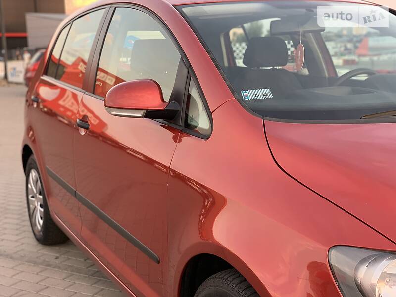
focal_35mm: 52
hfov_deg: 36.8
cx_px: 198
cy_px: 148
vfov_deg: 28.0
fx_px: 595
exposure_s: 1/109
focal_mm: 6
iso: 125
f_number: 2.4
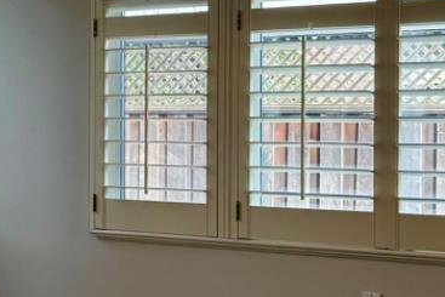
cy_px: 205
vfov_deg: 13.4
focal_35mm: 102
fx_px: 1261
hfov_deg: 19.3
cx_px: -33
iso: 100
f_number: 1.78
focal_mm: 6.76
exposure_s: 1/435
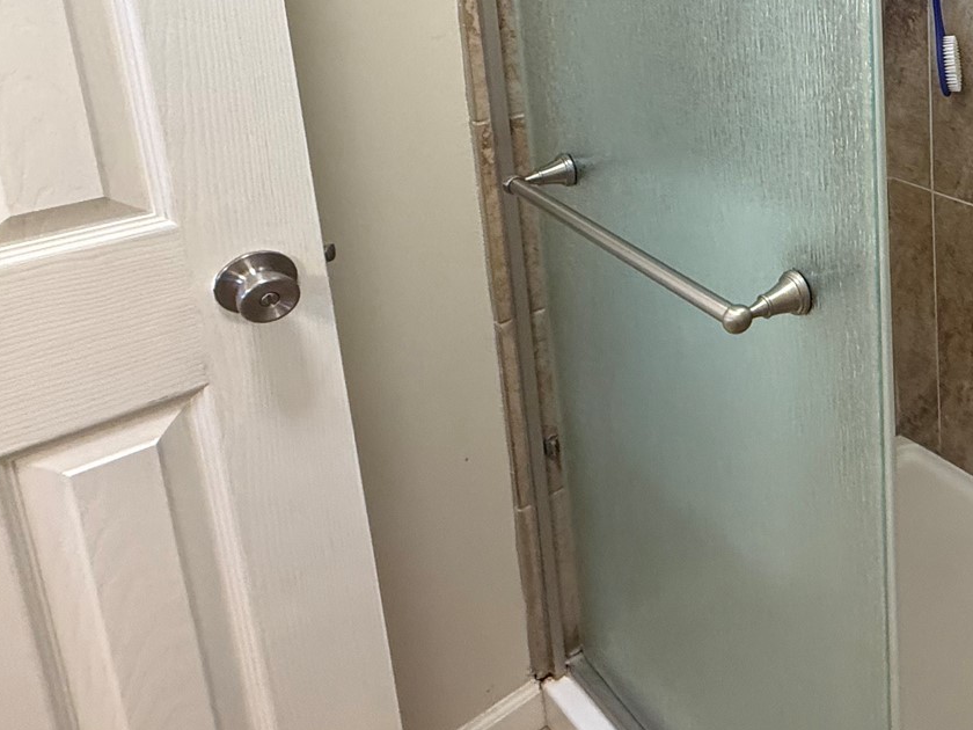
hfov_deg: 43.2
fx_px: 899
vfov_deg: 39.3
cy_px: 9
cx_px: 1085
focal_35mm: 32
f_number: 2.2
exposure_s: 1/60
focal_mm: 2.22
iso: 250
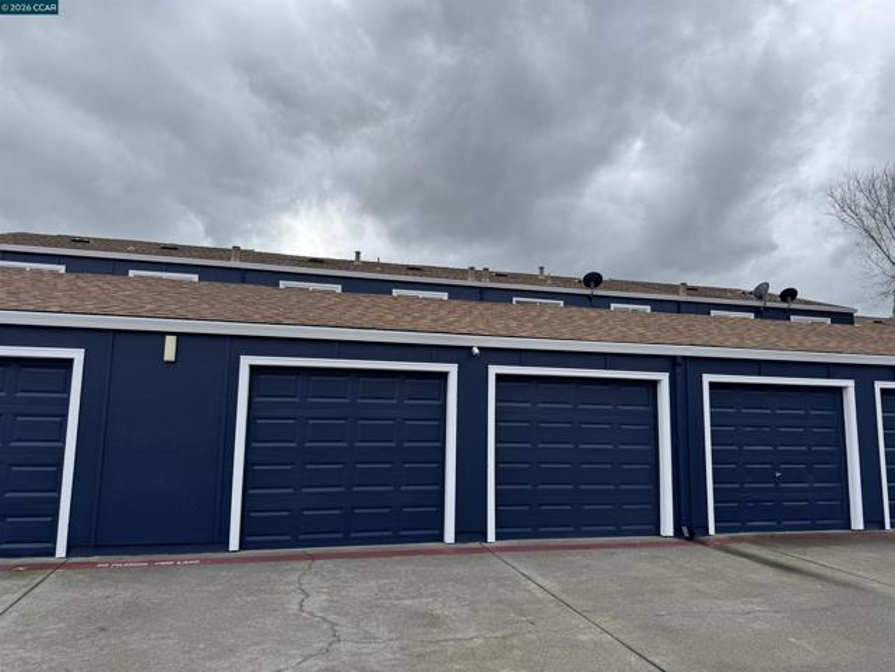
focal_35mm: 24
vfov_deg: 56.8
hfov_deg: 71.6
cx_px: 448
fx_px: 621
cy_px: 336
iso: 80
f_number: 1.78
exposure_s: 1/3096
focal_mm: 6.76
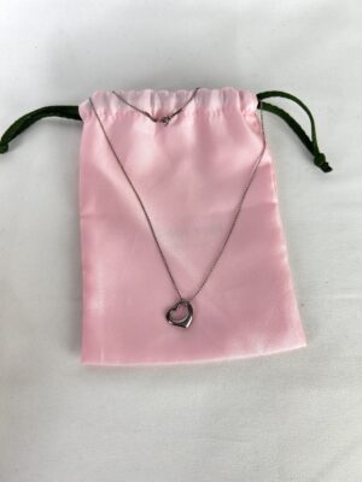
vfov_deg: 67.3
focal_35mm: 26
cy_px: 241
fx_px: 363
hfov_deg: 53.1
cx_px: 181
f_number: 1.5
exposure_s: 1/100
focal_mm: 5.7
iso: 50
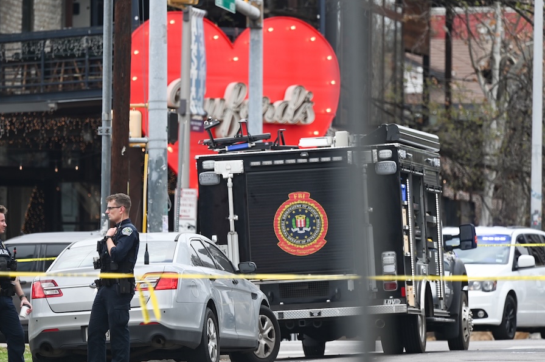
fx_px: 6081
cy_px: 179
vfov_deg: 3.4
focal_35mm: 402
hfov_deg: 5.1
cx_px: 263
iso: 200
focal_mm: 300
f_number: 4
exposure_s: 1/640
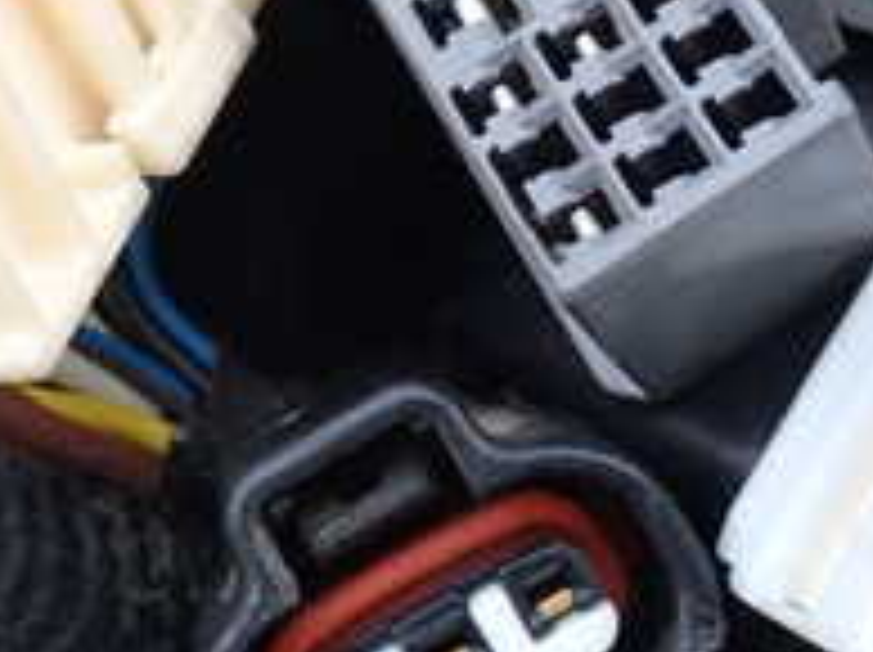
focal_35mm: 93
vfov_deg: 15.7
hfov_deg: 21.1
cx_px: 518
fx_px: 2343
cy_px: 121
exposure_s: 1/125
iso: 100
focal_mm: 5.4
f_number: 3.2
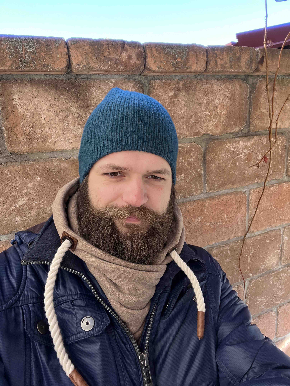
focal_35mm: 23
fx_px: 257
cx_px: 145
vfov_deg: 73.9
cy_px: 193
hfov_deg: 58.9
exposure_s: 1/121
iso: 64
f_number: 2.2
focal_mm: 2.71
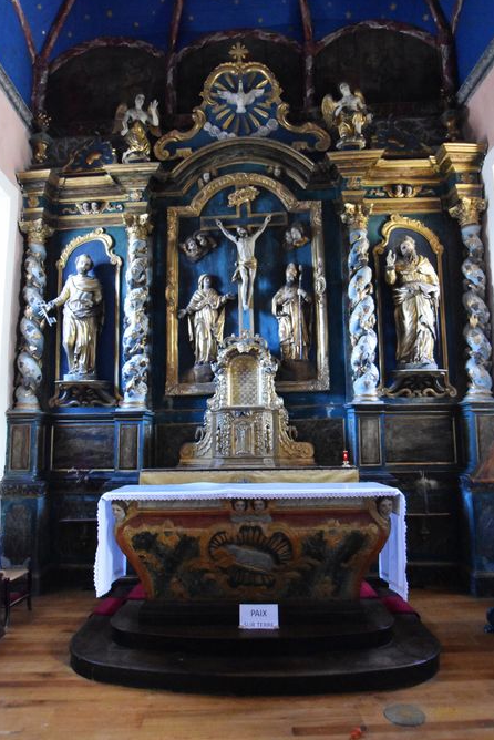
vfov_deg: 78.6
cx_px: 246
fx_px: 452
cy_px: 374
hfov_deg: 57.3
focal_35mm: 22
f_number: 4
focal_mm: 14
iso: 10000
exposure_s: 1/60
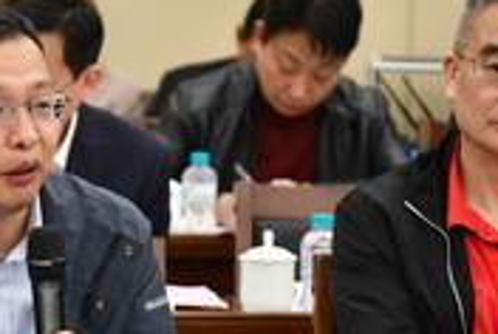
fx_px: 3714
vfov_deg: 5.1
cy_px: 238
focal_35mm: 268
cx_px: 68
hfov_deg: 7.7
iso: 800
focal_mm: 70
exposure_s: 1/100
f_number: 2.8
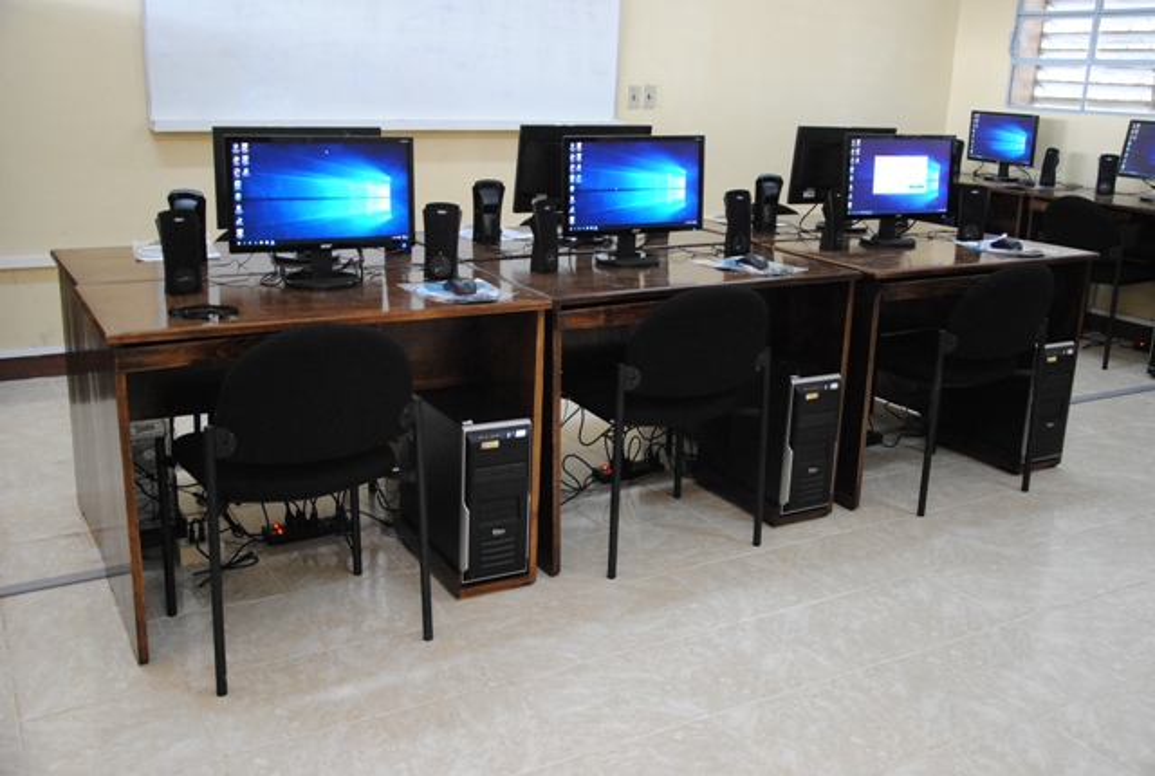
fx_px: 1158
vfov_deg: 37.1
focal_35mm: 36
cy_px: 388
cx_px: 578
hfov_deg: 53.0
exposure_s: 1/30
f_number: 3.8
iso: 900
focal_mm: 24
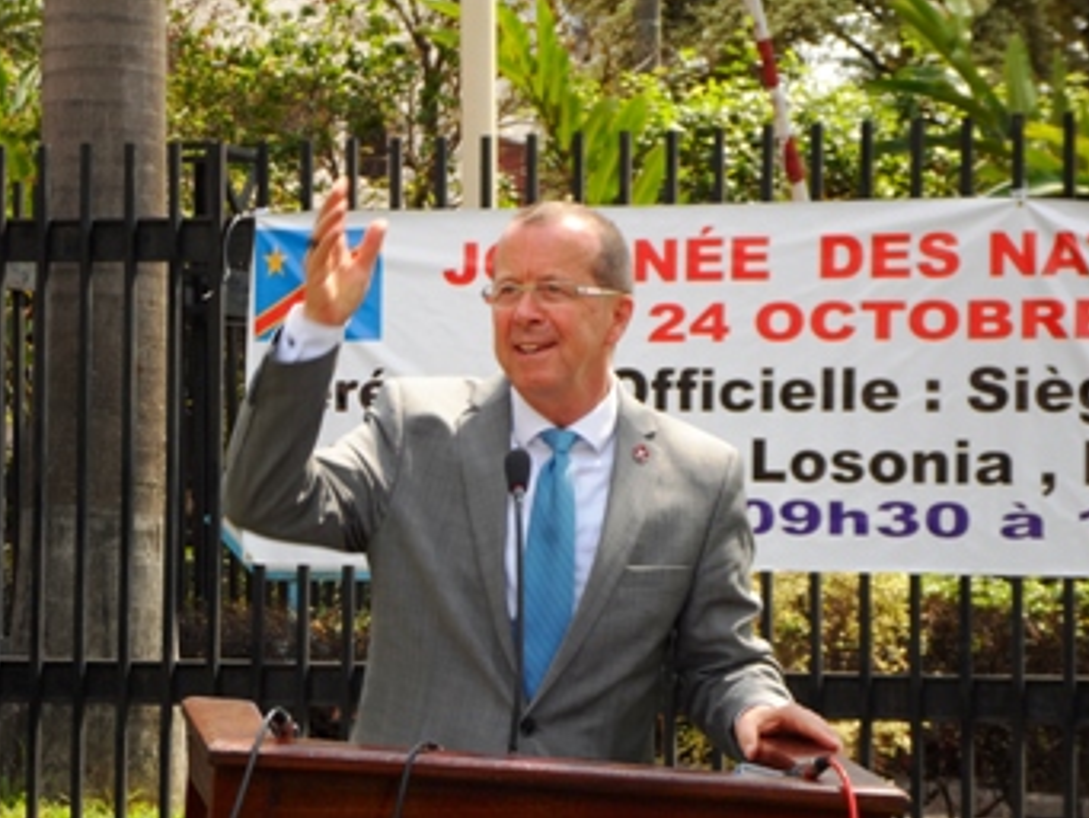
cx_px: 548
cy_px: 406
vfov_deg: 11.7
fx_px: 3997
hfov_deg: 15.5
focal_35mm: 127
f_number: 6.3
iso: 80
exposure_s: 1/125
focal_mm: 22.5
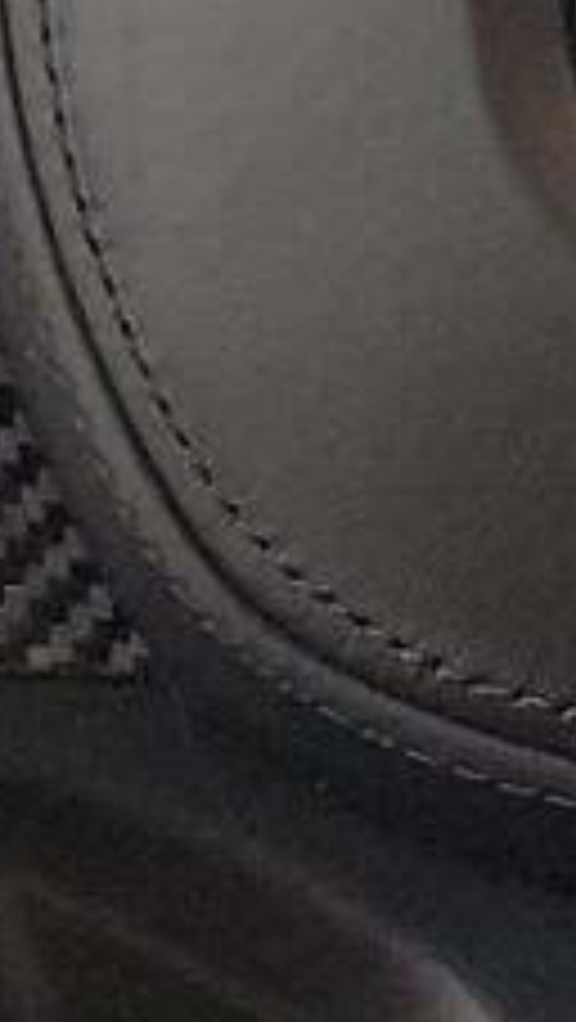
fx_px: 4987
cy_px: 27
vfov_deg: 11.6
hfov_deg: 6.4
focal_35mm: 184
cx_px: 1084
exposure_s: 1/59
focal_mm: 6.7
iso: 328
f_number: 1.8
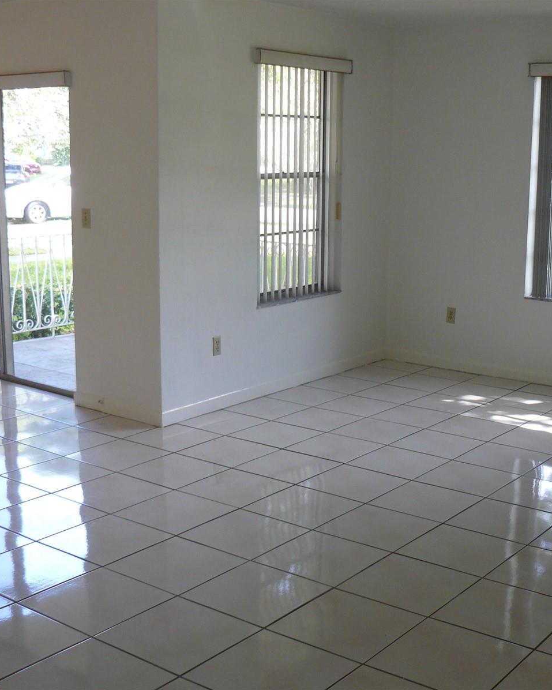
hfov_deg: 32.0
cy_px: 344
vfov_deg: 39.5
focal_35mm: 47
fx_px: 960
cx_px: 344
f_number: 2.8
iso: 100
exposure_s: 1/50
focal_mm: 6
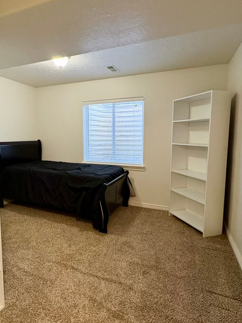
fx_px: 196
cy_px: 153
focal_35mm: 21
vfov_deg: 78.9
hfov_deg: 63.0
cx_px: 100
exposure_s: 1/60
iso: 320
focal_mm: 2.22
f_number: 2.2
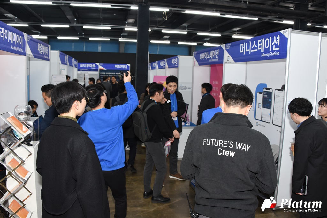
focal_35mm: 28
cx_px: 164
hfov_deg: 65.4
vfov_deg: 46.5
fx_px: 254
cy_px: 109
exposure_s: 1/60
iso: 1000
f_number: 5
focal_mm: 28
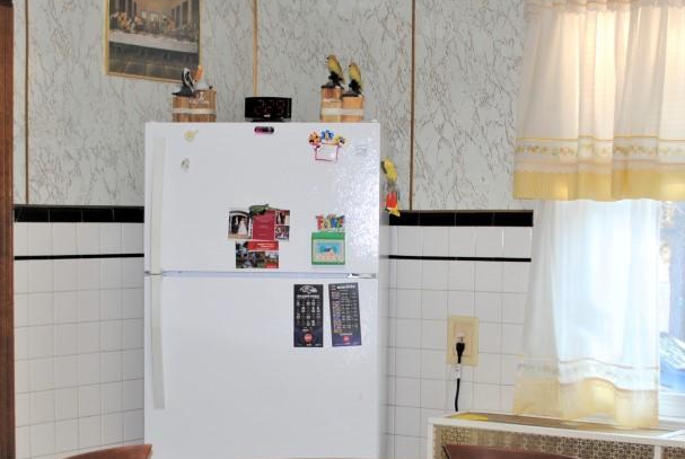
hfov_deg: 29.6
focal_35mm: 68
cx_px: 322
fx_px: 1296
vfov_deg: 20.0
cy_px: 318
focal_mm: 24
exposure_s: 1/60
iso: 200
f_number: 4
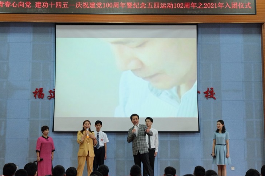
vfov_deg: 24.2
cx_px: 125
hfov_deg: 35.7
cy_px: 91
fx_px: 412
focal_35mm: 56
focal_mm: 34.2
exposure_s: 1/160
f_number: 4
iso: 6400
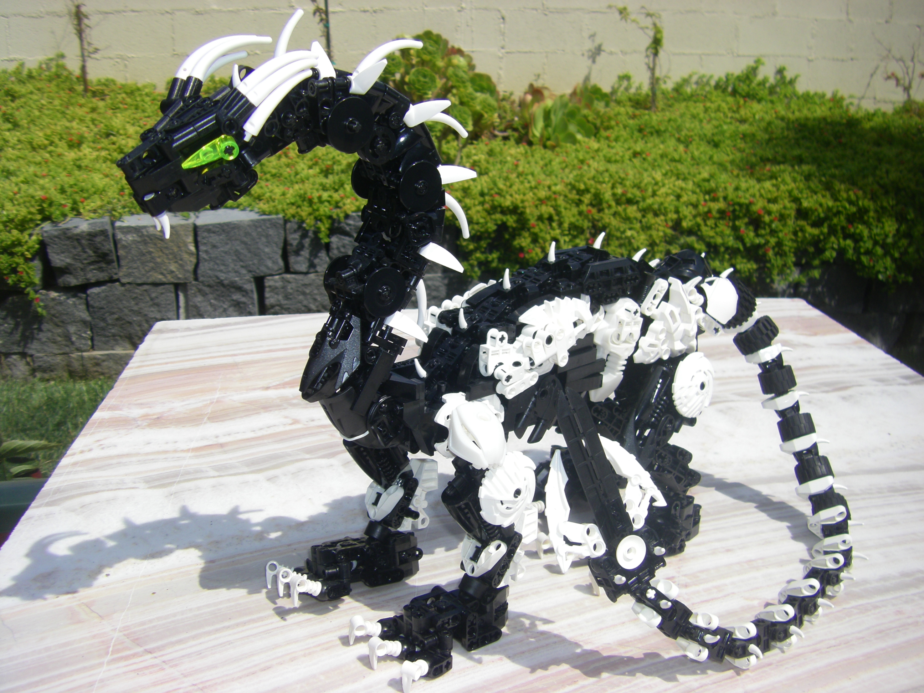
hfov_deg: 49.0
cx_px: 462
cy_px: 346
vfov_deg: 37.7
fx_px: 1014
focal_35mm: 38
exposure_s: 1/400
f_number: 7
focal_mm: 6.3
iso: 64
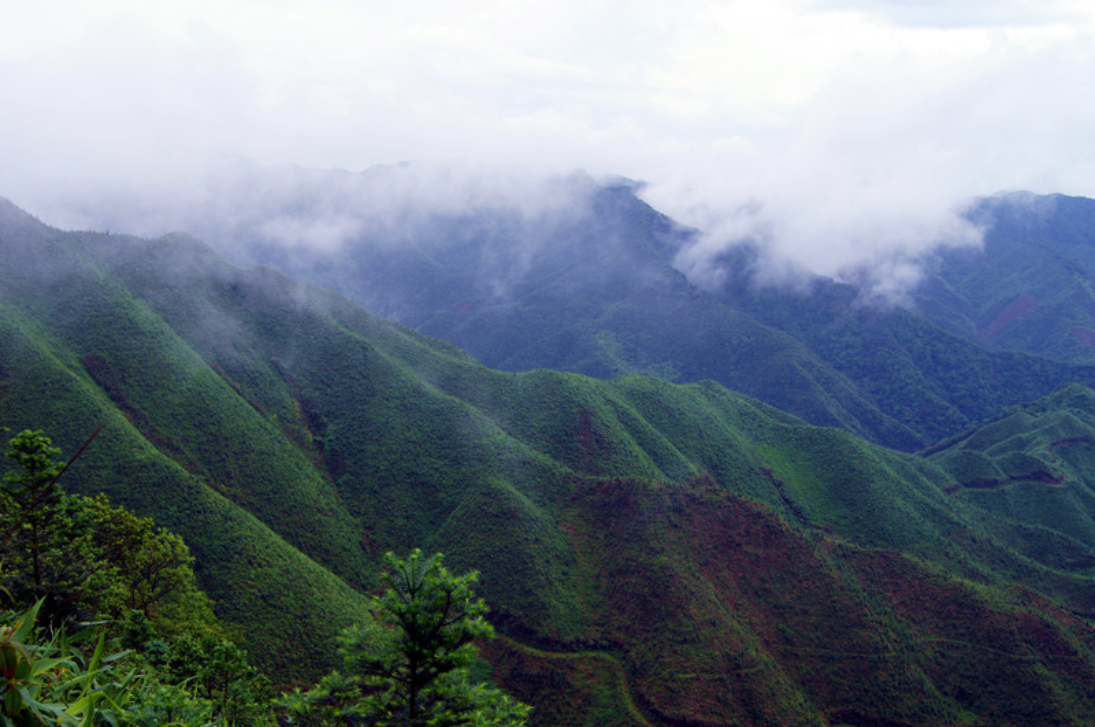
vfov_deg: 34.1
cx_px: 548
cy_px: 364
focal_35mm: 39
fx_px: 1185
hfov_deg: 49.6
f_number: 6.3
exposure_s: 1/320
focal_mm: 26
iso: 100
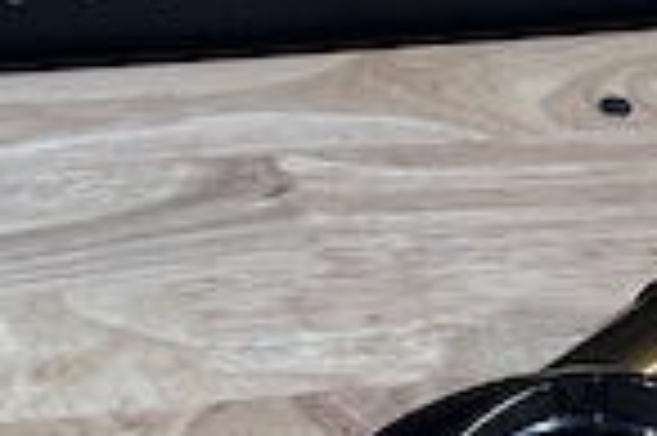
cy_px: 798
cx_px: 369
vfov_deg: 7.7
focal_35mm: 171
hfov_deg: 12.0
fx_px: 3117
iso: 125
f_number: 1.78
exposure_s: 1/60
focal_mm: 6.86
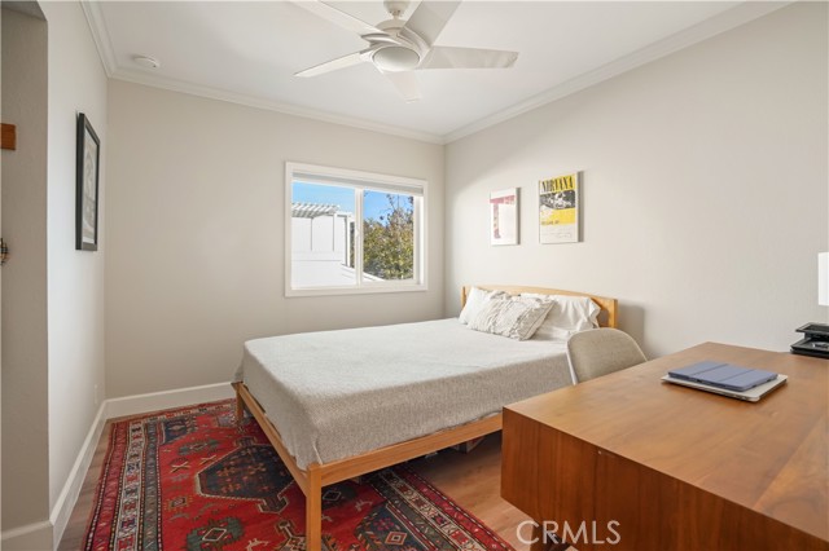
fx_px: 368
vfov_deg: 73.7
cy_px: 276
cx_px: 414
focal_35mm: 16
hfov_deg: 96.8
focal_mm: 16
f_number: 8
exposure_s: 1/15
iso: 1600
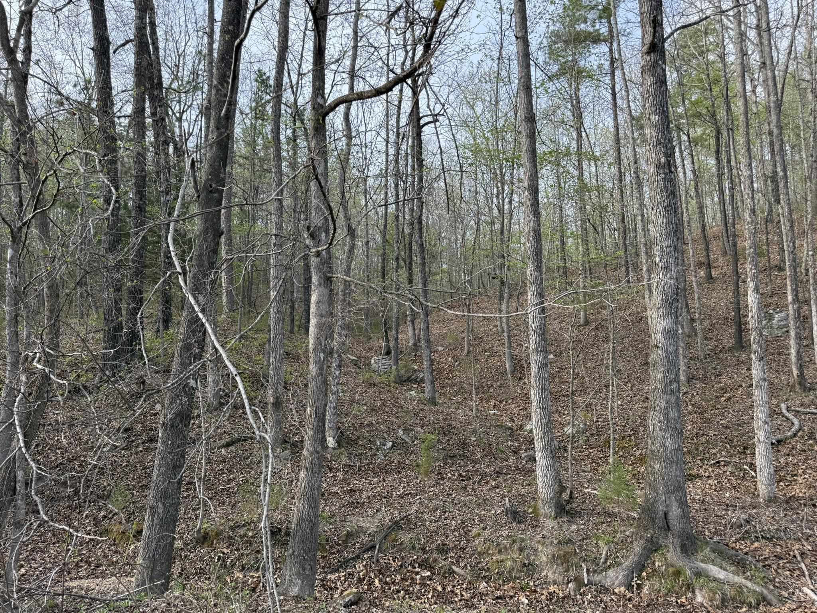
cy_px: 306
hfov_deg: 71.6
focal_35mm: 24
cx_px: 408
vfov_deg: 56.8
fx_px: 566
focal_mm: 6.76
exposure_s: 1/979
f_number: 1.78
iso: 100
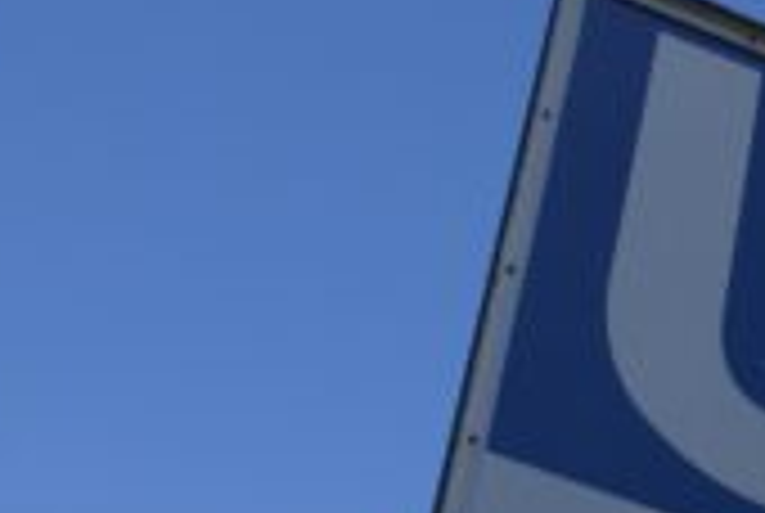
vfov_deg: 12.9
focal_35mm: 106
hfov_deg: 18.5
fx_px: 2256
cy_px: 400
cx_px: 846
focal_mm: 20
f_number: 10
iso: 100
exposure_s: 1/125
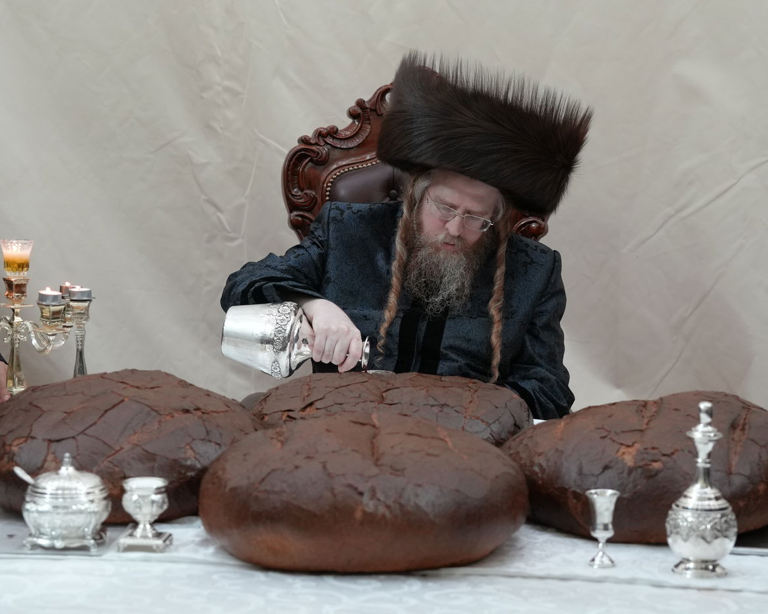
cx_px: 382
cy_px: 307
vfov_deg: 13.6
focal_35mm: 113
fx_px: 2568
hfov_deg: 17.0
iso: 1600
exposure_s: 1/160
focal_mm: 67.3
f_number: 4
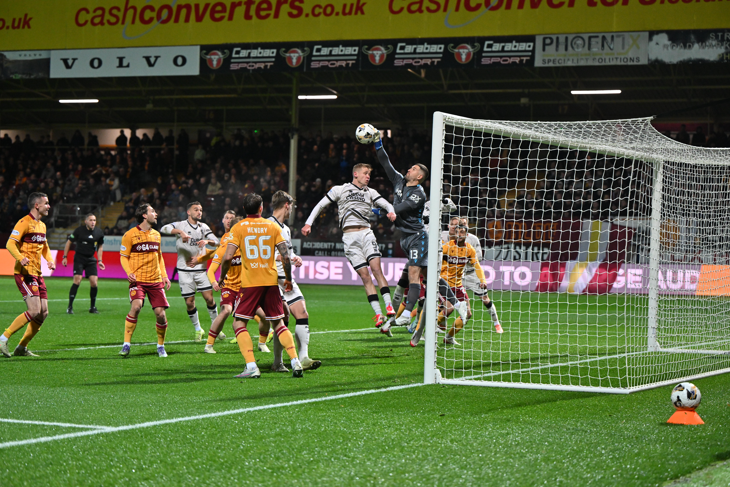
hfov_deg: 22.9
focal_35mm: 89
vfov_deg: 15.4
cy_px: 244
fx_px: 1805
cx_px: 365
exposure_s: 1/1000
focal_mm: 89
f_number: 2.8
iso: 1800
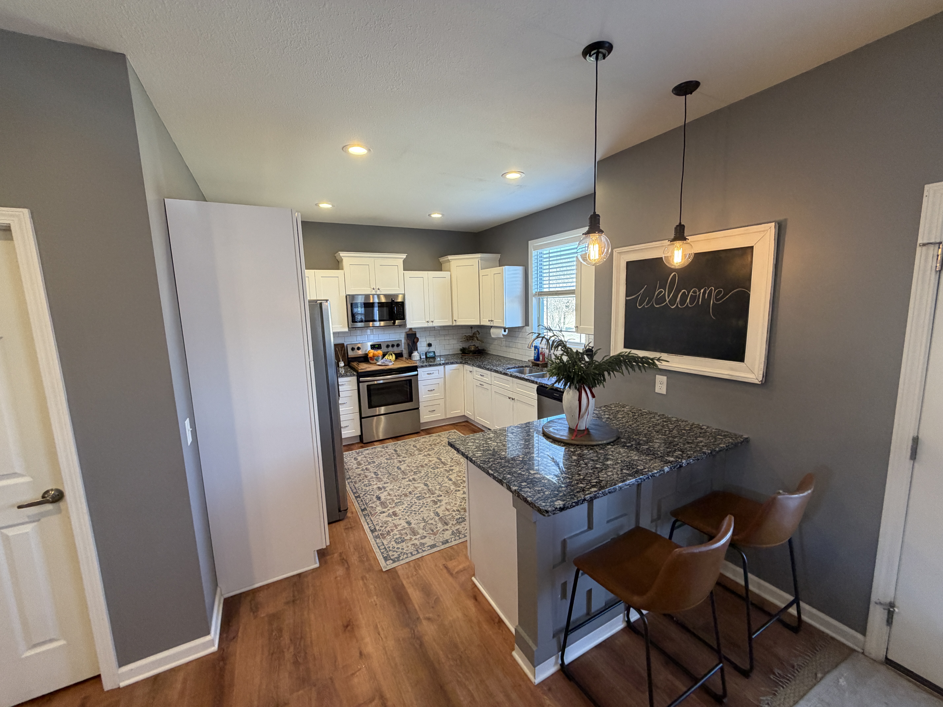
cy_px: 354
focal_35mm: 14
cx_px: 472
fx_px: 381
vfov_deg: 85.7
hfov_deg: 102.1
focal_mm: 2.22
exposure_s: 1/60
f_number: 2.2
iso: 250
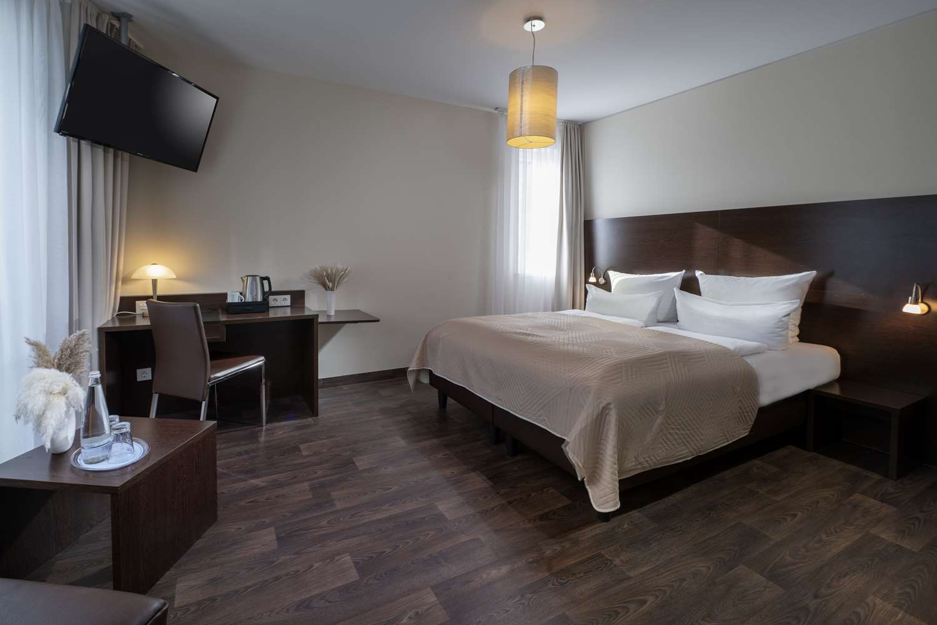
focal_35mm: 16
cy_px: 312
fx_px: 416
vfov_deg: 73.7
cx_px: 468
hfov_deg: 96.7
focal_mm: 16
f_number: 11
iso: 200
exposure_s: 1/10
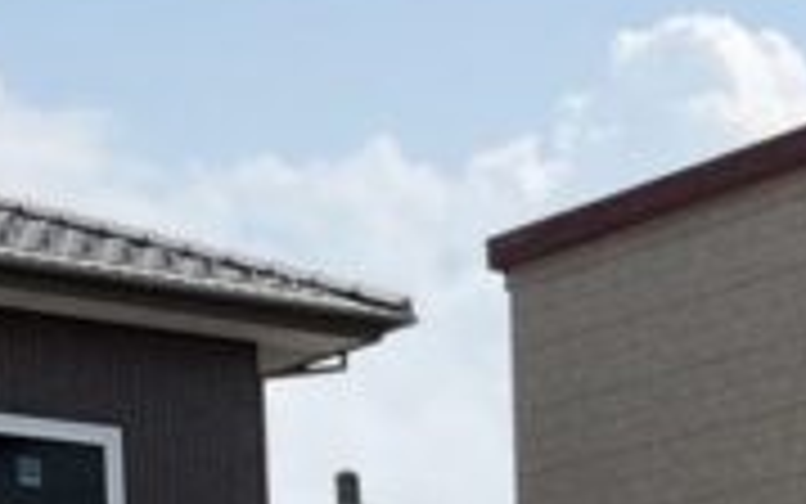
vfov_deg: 7.3
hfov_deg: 12.5
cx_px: 833
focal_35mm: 165
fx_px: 3626
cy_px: 1336
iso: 25
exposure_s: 1/2538
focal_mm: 3
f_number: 1.8
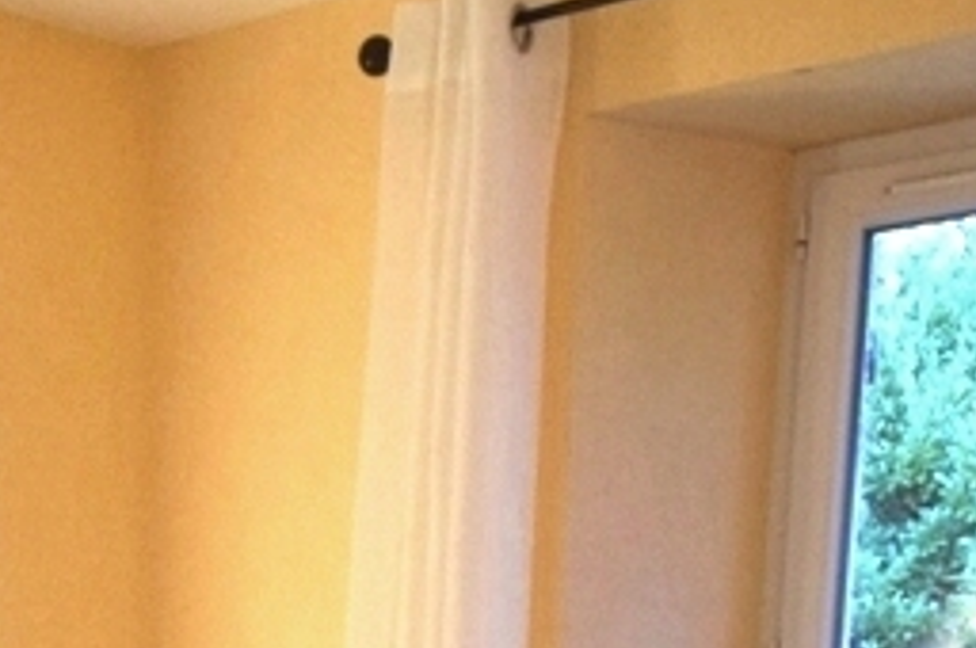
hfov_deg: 22.1
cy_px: 1456
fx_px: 2383
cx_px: -57
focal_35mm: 88
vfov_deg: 12.7
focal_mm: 10
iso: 640
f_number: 4.5
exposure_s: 1/60
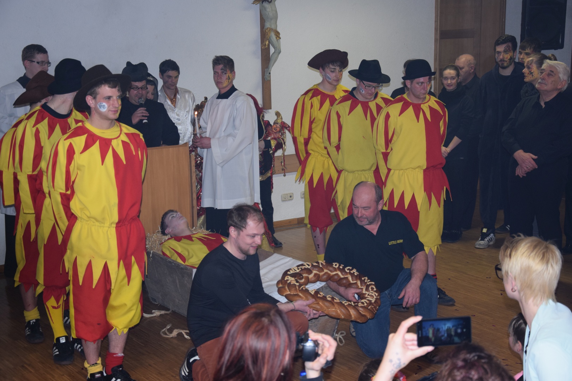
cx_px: 286
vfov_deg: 22.6
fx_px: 953
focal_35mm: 60
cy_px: 190
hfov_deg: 33.4
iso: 800
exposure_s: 1/60
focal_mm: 40
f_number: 4.8
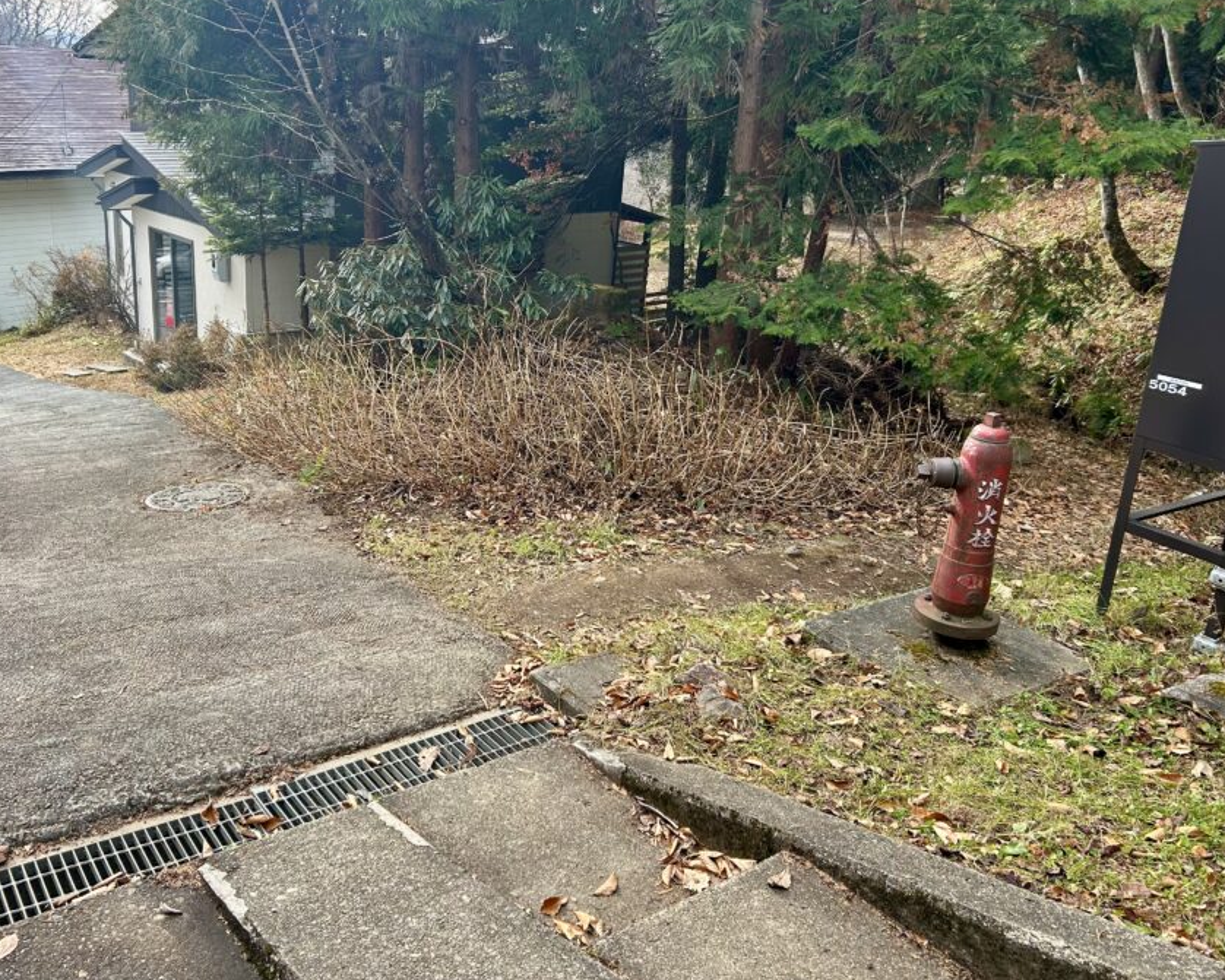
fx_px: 1124
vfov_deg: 47.1
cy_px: 447
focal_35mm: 31
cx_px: 504
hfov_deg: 56.8
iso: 50
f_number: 1.5
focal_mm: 5.7
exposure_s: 1/466
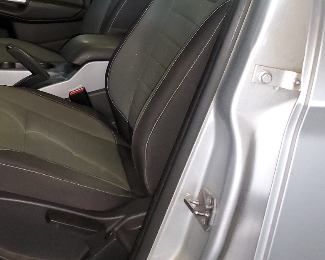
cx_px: 30
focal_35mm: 52
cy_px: 68
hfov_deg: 33.9
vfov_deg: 28.7
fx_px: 500
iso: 308
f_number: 1.5
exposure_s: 1/15
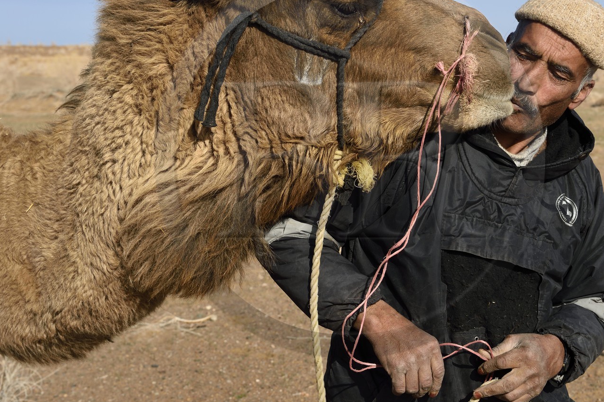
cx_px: 349
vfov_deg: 18.6
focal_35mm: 73
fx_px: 1225
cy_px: 160
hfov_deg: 27.7
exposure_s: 1/250
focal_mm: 58
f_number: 13
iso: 200
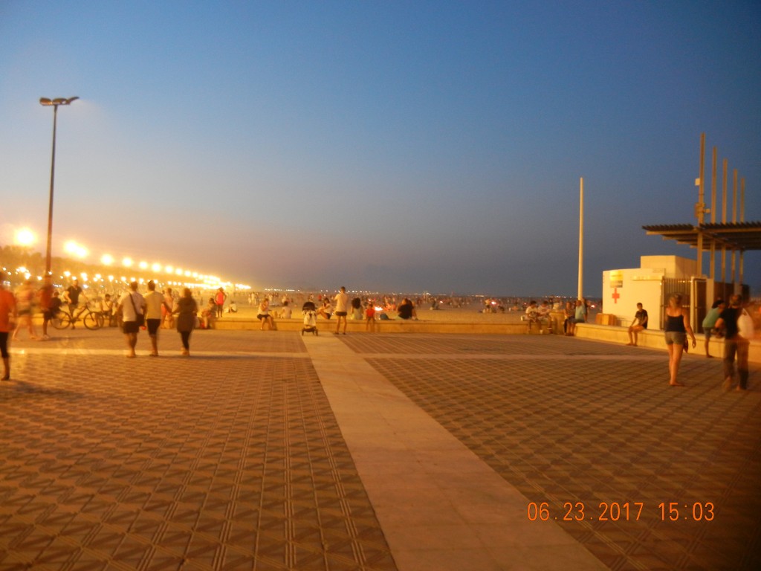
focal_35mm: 30
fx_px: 660
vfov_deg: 46.8
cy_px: 286
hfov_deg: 60.0
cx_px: 380
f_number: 3.5
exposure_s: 1/4.8
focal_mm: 5.4
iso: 400
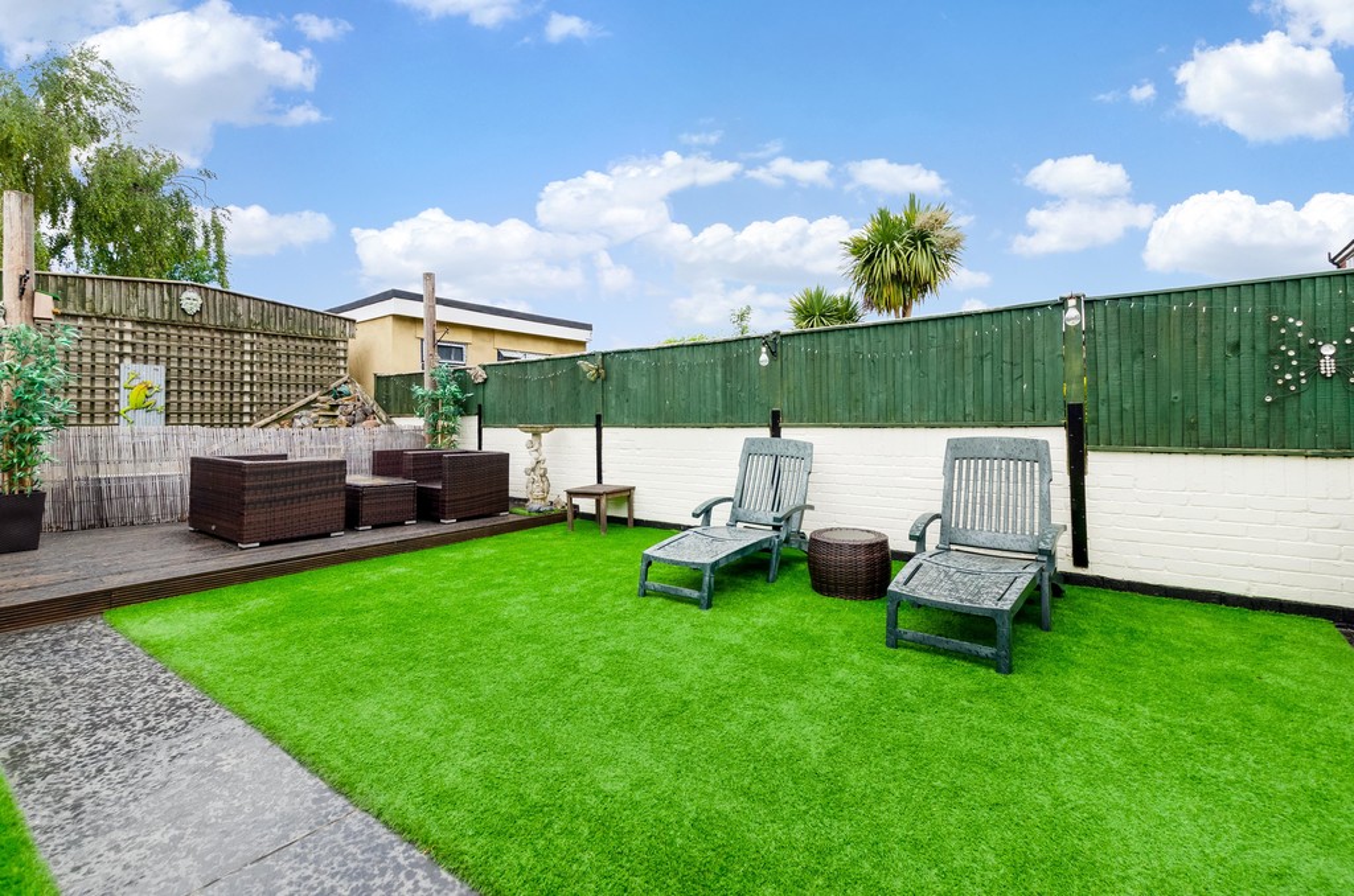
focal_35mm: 15
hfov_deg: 100.5
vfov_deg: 77.1
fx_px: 563
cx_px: 677
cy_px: 448
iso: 320
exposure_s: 1/250
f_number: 7.1
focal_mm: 10
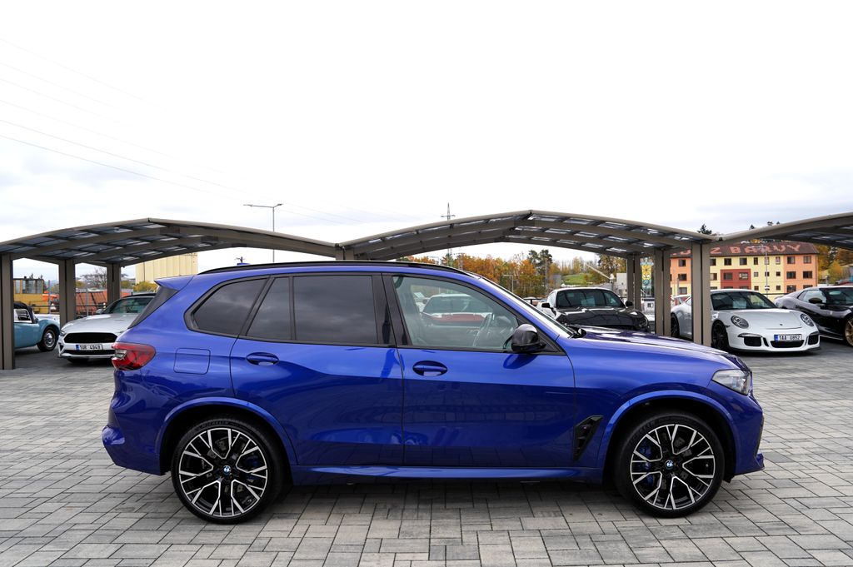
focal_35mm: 24
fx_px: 568
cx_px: 426
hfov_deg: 73.8
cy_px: 284
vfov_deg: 53.1
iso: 100
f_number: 4.5
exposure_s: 1/100
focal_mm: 24
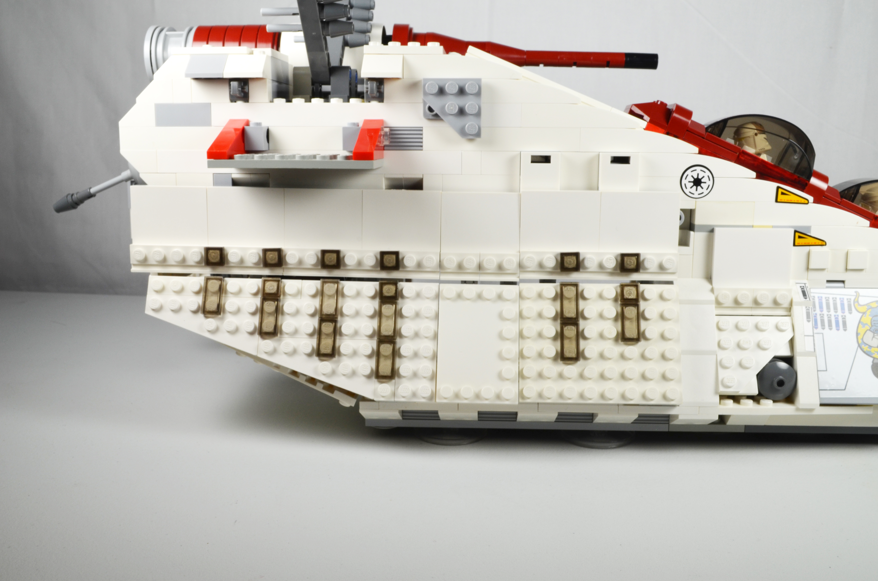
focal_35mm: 36
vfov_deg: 36.7
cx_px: 439
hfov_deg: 53.2
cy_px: 290
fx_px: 876
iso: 250
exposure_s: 1/15
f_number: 18
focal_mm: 24
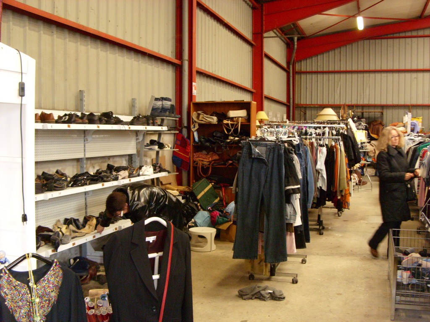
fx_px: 472
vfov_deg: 37.7
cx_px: 215
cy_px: 161
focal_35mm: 38
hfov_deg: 49.0
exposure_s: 1/30
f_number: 2.8
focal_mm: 6.3
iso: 400
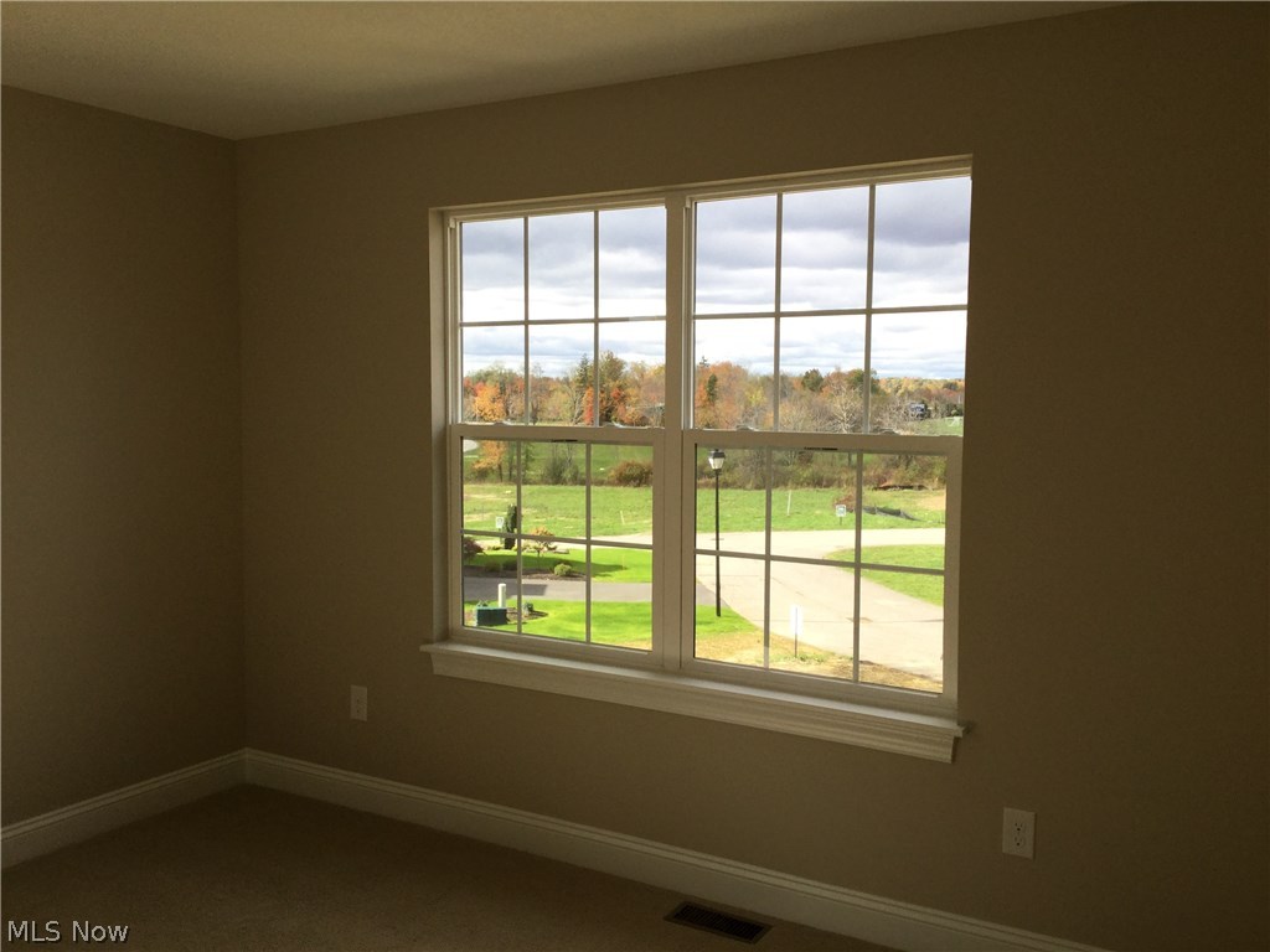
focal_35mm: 31
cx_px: 635
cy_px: 476
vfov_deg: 45.4
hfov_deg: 58.4
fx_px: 1137
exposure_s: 1/362
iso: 25
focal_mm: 3.3
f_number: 2.4
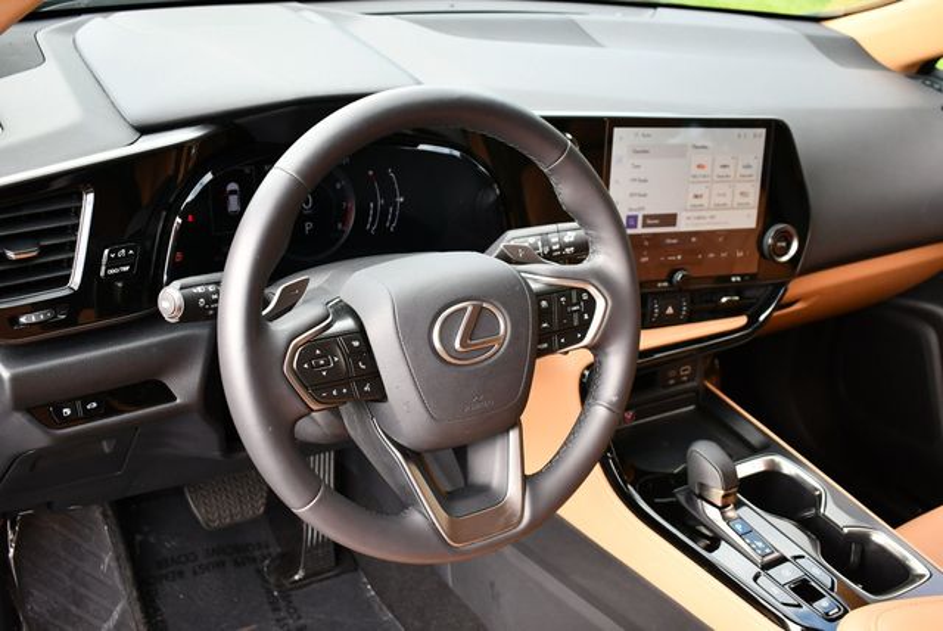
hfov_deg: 48.4
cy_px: 316
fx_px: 1049
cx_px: 472
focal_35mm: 40
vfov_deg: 33.5
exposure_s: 1/250
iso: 500
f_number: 3.5
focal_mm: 20
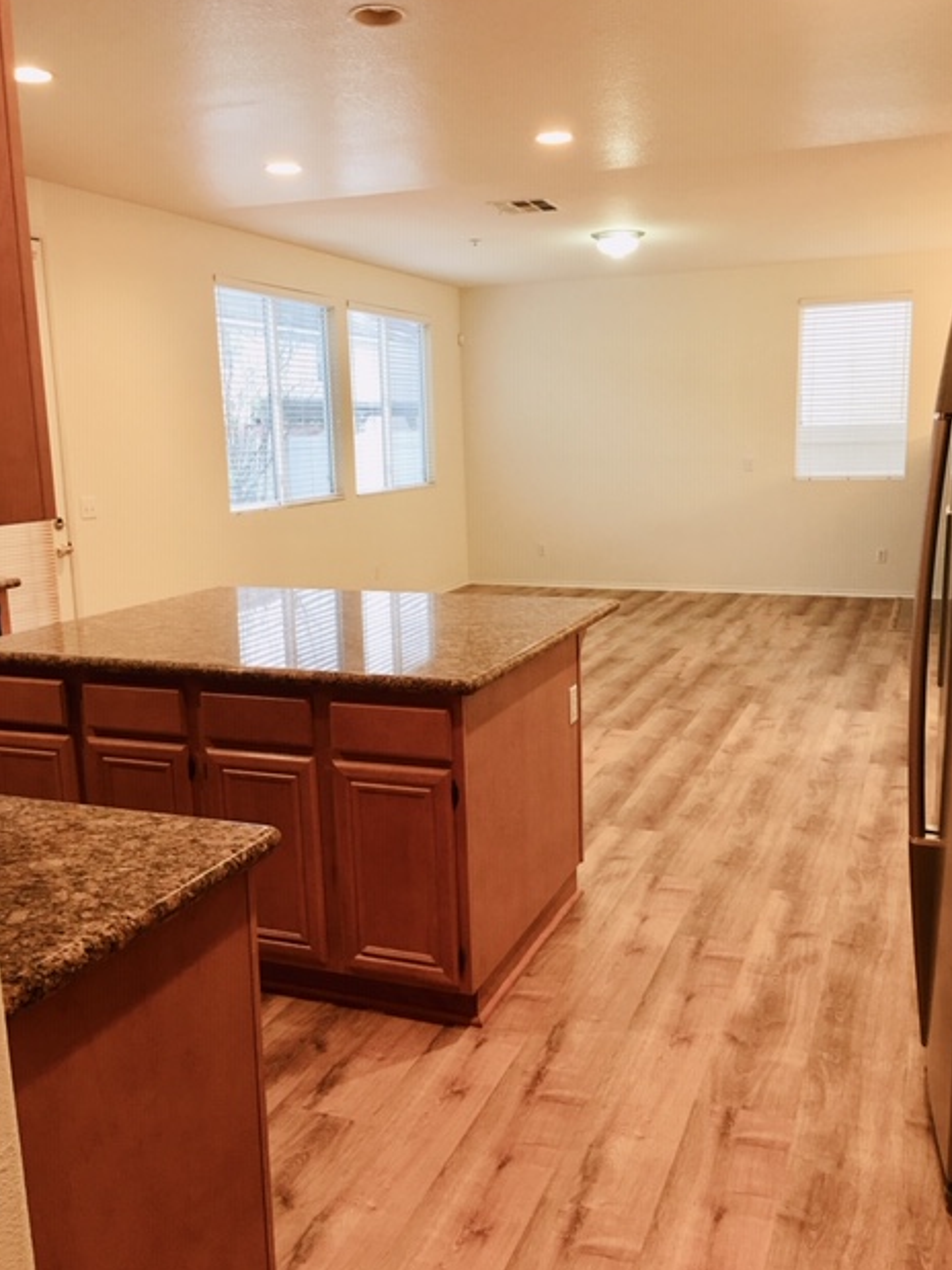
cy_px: 626
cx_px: 490
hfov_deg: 46.8
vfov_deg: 60.0
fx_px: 1100
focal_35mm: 30
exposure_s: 1/15
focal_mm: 4.15
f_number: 2.2
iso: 50
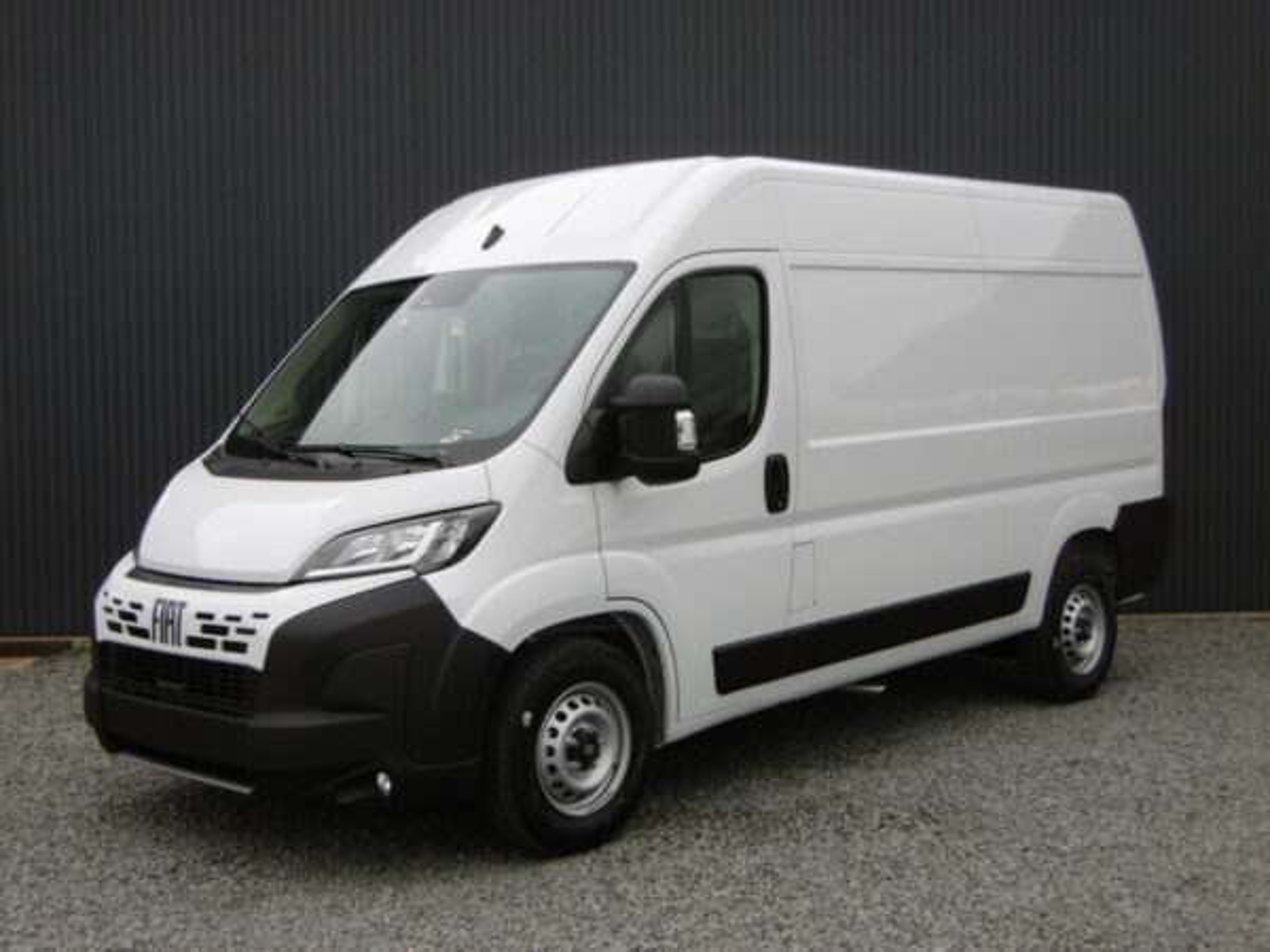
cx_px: 635
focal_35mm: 43
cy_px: 476
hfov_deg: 43.9
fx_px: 1578
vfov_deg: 33.6
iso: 100
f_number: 3.8
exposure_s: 1/60
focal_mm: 7.7
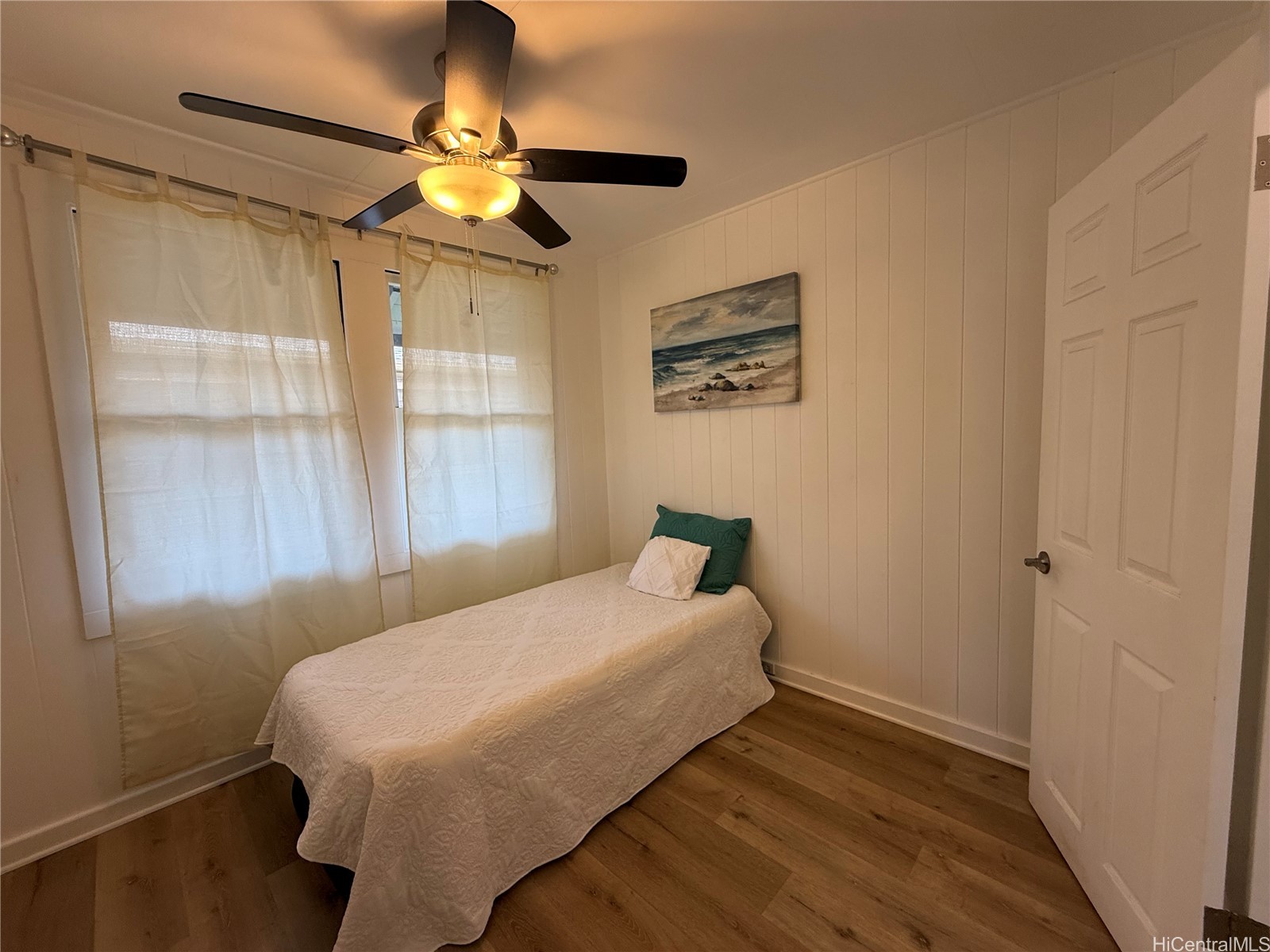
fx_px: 514
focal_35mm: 14
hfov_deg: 102.1
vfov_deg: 85.7
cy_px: 476
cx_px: 635
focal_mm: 2.22
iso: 125
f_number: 2.2
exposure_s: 1/120
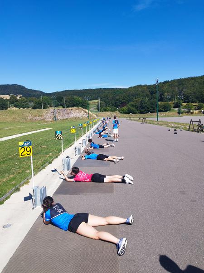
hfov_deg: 56.8
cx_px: 102
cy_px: 136
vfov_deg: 71.6
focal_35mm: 24
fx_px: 189
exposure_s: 1/742
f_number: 1.89
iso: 50
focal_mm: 5.89
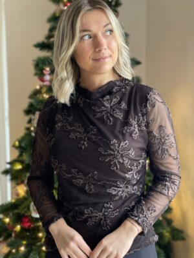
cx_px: 97
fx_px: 389
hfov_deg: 28.0
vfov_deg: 36.8
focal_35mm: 52
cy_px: 129
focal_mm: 6
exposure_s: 1/40
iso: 200
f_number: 2
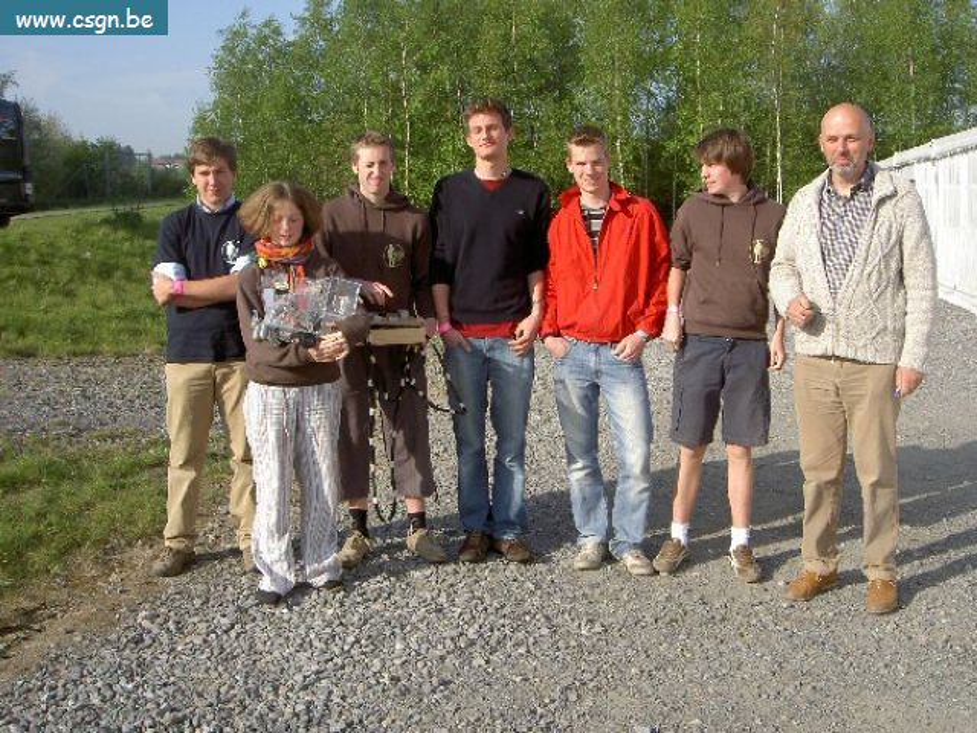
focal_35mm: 39
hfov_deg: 47.9
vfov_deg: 36.8
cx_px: 488
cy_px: 366
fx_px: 1101
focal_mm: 8
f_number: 4.7
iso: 50
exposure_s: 1/250
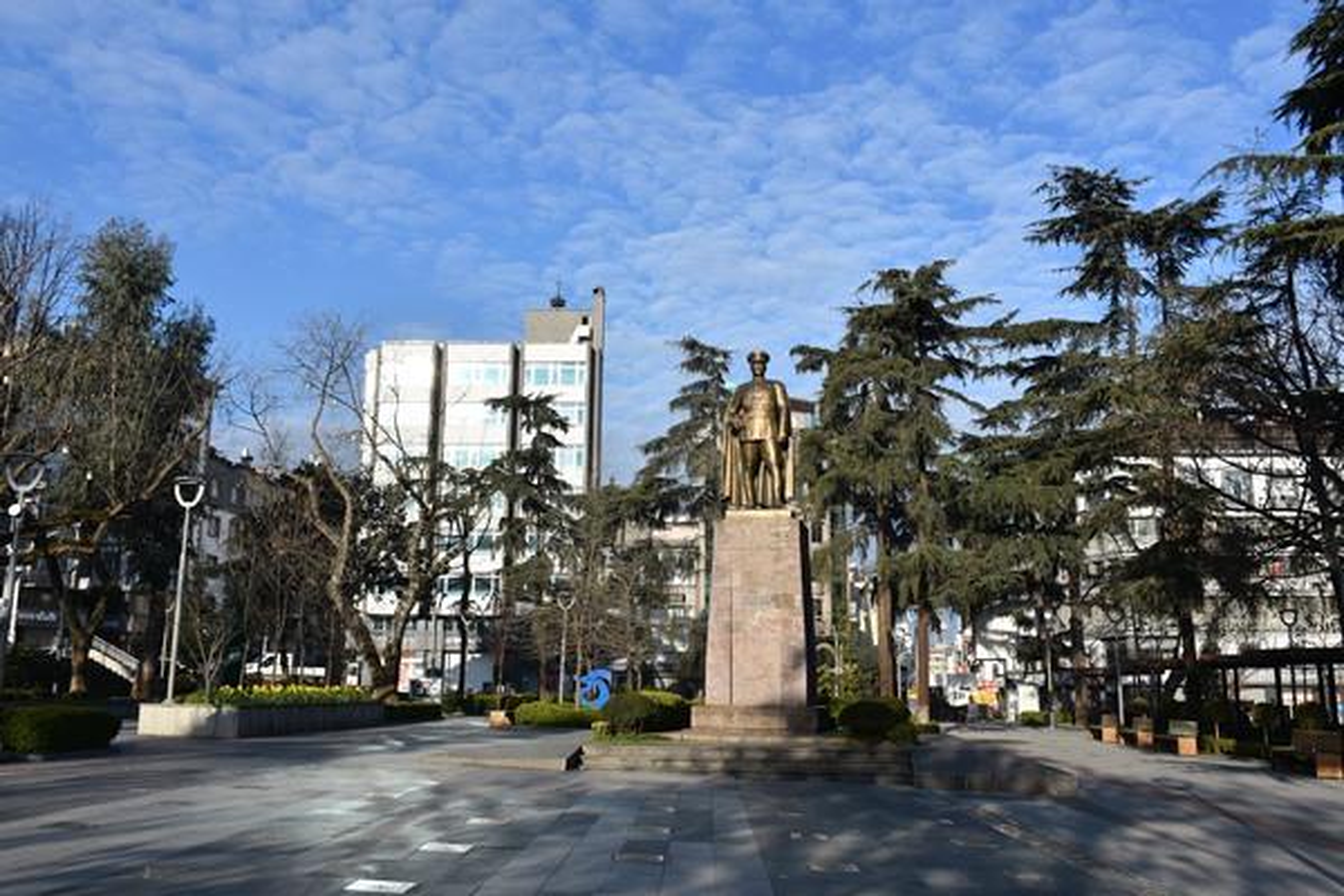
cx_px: 672
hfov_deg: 57.2
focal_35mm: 33
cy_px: 448
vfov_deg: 40.0
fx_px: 1232
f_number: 8
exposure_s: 1/500
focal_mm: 22
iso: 180
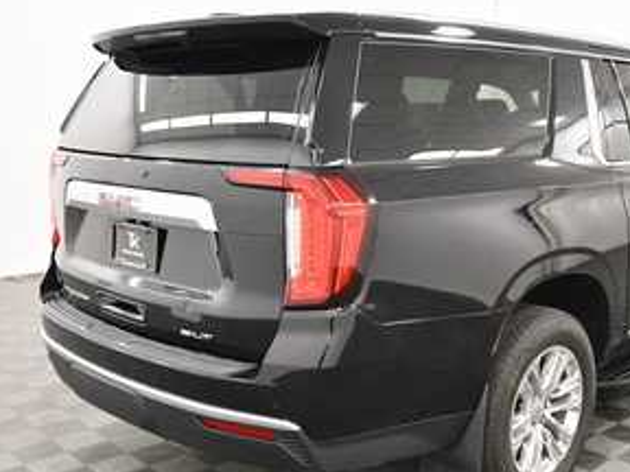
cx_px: 431
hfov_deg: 45.9
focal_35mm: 40
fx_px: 728
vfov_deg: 36.0
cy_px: 245
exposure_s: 1/125
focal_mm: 20
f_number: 5.6
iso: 2800
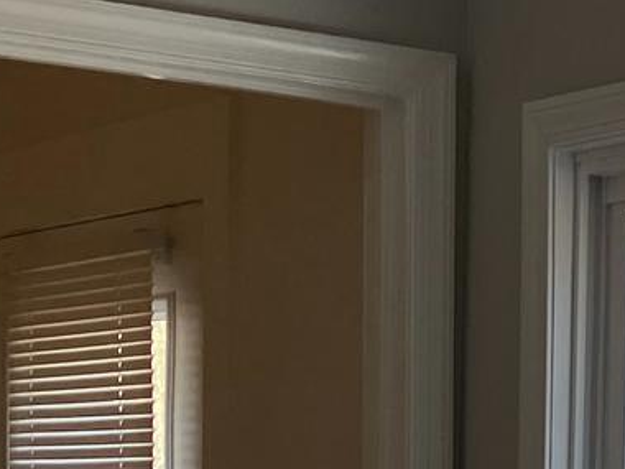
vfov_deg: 9.5
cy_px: 762
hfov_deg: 12.4
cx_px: 949
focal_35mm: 151
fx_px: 2726
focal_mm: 3.99
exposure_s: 1/133
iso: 20
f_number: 1.8
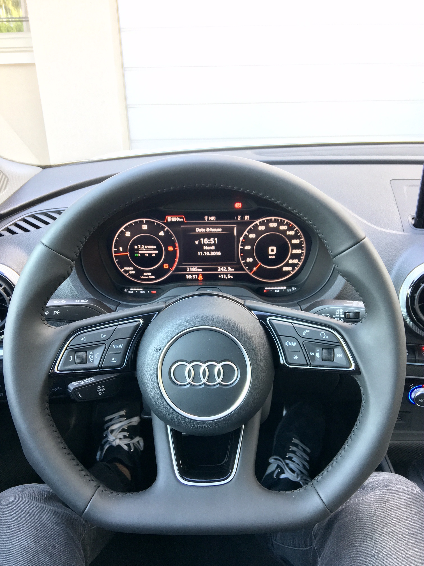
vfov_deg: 61.7
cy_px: 283
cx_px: 212
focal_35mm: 29
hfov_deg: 48.2
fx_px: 474
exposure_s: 1/33
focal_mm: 4.15
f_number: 2.2
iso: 50
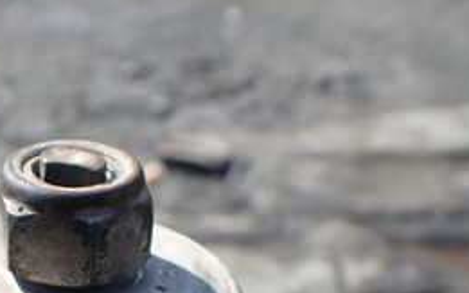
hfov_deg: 27.3
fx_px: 933
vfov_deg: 17.0
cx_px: 54
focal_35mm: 73
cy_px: 360
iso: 100
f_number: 3.2
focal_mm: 5.4
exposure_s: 1/640
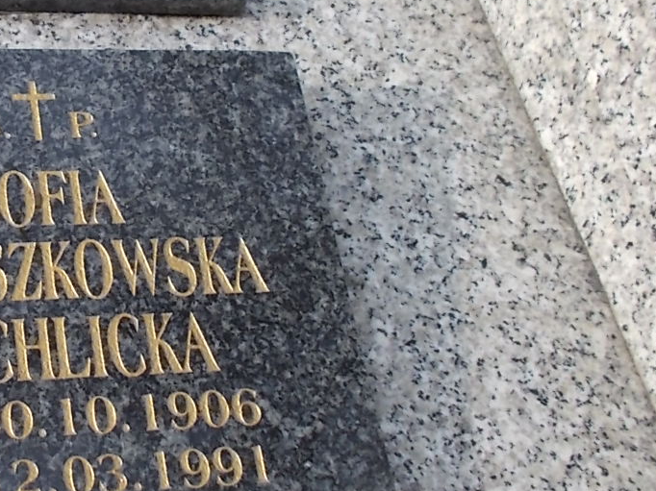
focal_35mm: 61
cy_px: 116
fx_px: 1156
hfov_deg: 29.7
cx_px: 9
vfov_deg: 23.7
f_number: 3.2
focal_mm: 4.6
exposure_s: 1/320
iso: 80
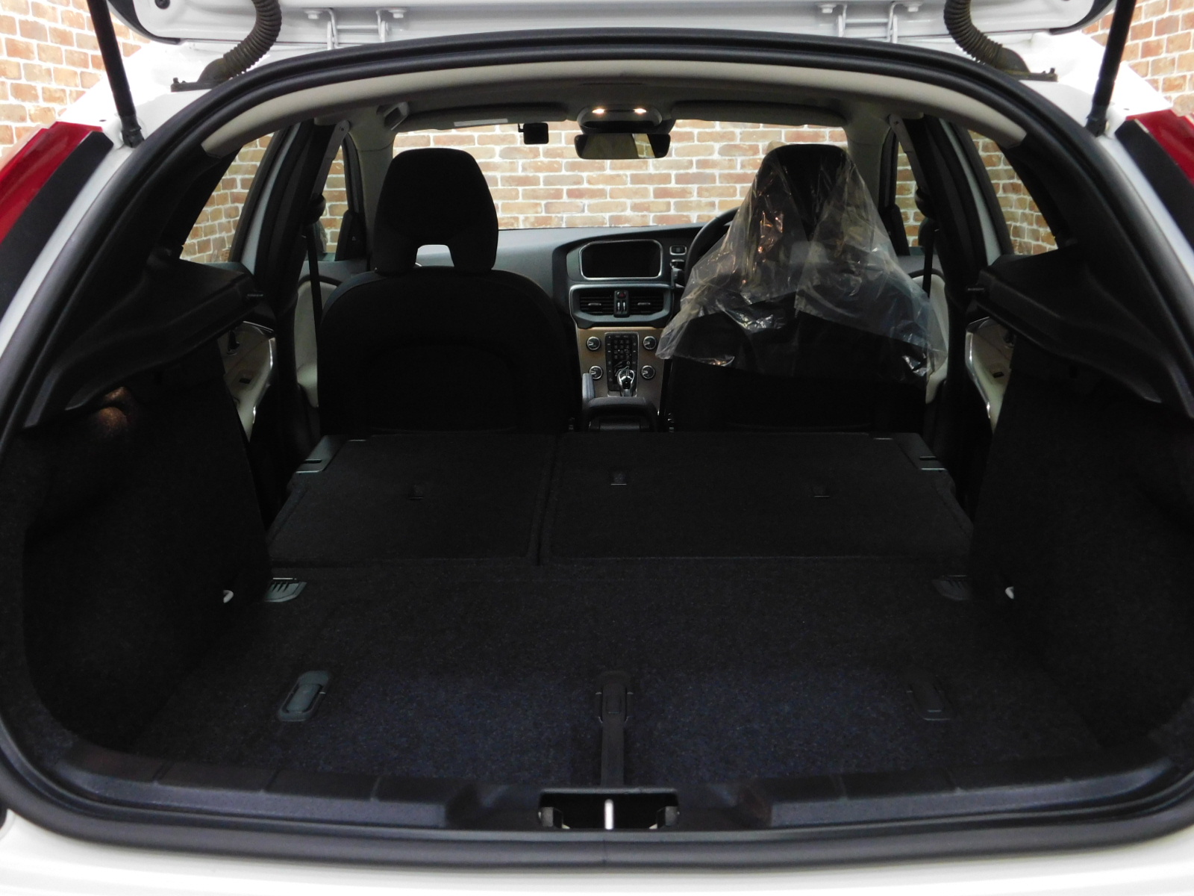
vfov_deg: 39.7
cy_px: 448
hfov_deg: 51.4
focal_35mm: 36
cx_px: 597
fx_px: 1242
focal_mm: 6.3
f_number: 3.5
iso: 400
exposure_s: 1/25
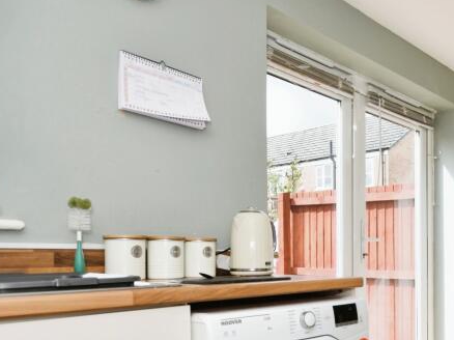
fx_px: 472
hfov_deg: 45.6
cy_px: 247
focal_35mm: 36
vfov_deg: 38.8
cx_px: 423
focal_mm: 11
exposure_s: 1/160
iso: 200
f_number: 8
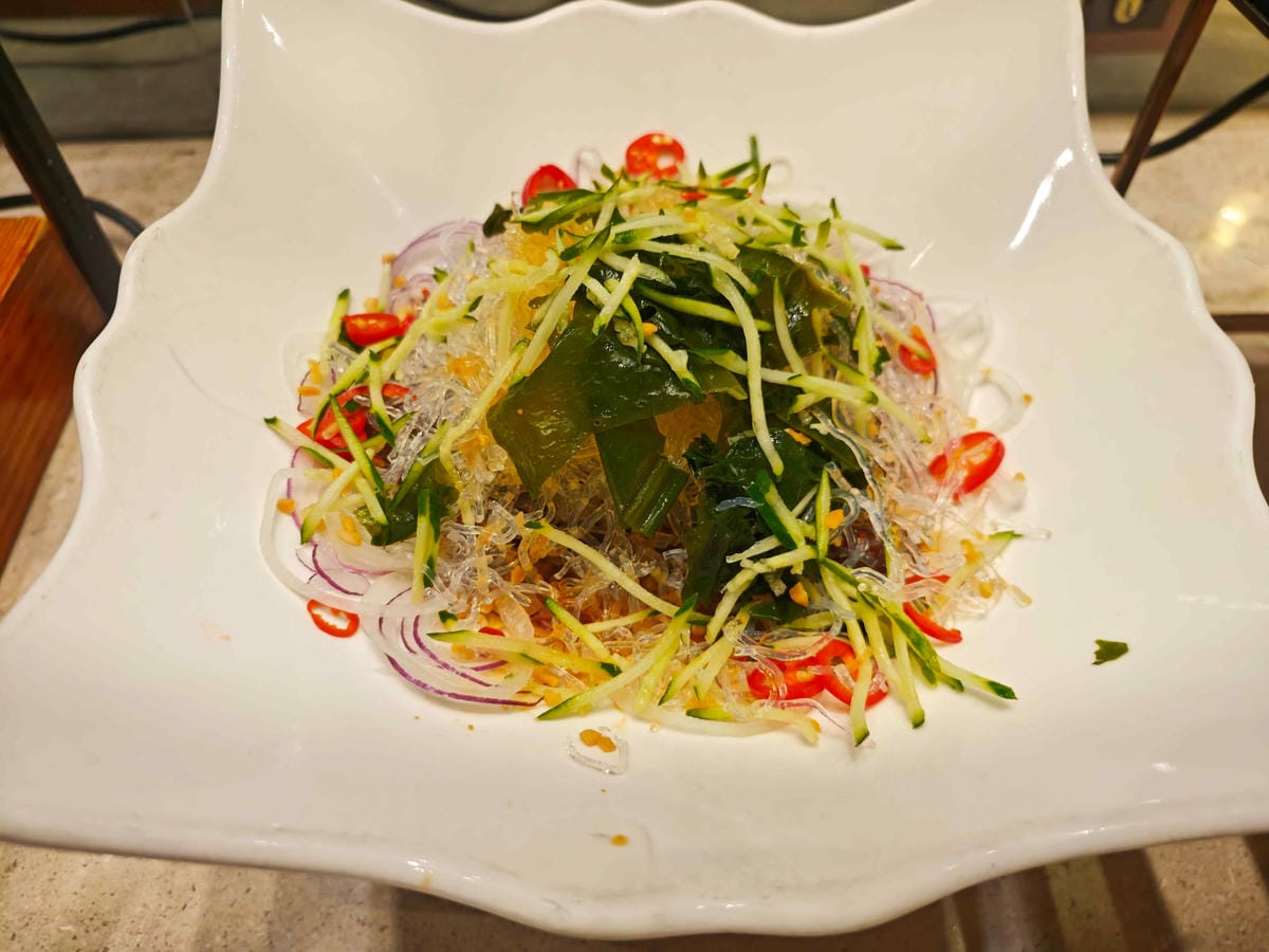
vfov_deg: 58.9
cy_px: 476
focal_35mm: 23
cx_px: 634
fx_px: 843
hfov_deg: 73.9
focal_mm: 8.72
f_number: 2
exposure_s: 1/600
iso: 800
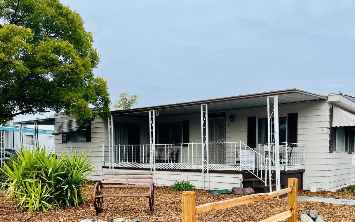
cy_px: 160
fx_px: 329
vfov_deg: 36.6
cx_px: 201
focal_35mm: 34
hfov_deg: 56.5
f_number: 1.5
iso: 50
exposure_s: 1/2994
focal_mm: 5.7
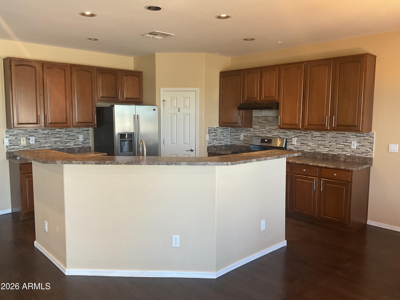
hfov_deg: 61.7
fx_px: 335
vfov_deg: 48.2
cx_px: 200
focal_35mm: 29
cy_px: 150
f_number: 1.8
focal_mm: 3
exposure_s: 1/60
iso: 80
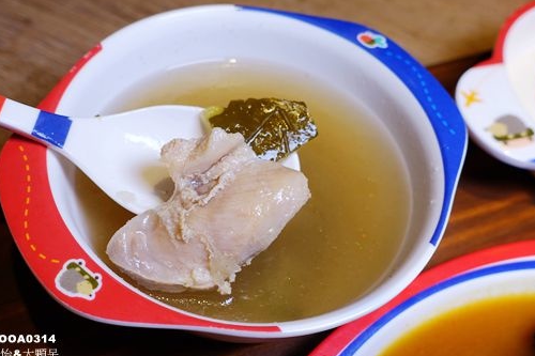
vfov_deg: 34.2
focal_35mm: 39
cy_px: 176
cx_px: 257
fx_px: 579
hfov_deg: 49.6
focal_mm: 11.12
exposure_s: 1/80
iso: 125
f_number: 3.5
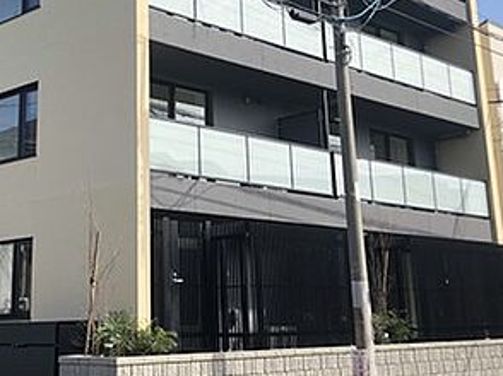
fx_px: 886
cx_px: 178
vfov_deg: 23.6
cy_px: 70
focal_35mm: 61
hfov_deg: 31.5
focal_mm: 3.99
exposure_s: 1/704
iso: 20
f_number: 1.8
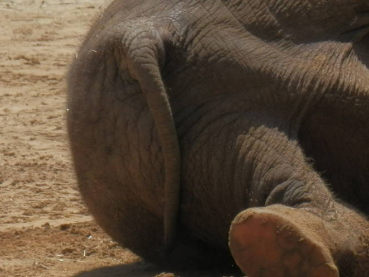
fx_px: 8557
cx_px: 414
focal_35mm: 803
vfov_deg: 1.9
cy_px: 165
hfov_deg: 2.5
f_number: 6.7
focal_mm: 59.3
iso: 80
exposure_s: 1/320
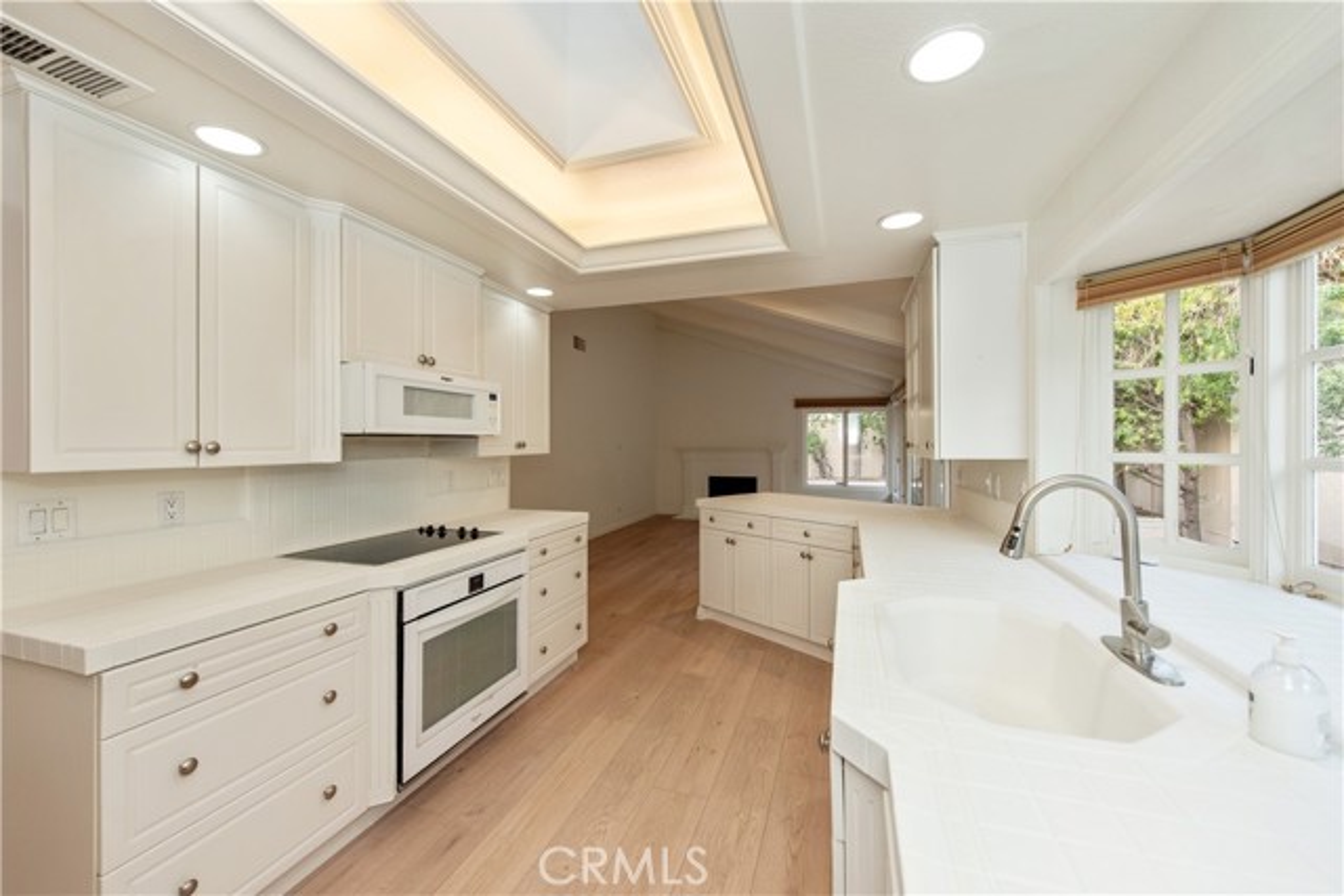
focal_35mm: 14
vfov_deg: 81.2
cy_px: 448
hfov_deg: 104.2
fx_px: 523
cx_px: 672
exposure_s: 1/125
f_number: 5.6
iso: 800
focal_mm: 14
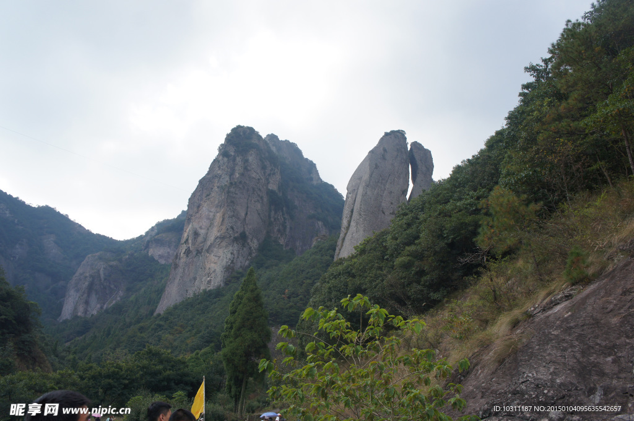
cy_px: 210
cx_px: 317
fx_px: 633
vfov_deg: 36.8
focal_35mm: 36
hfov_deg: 53.2
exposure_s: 1/400
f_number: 6.3
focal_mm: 24
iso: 200
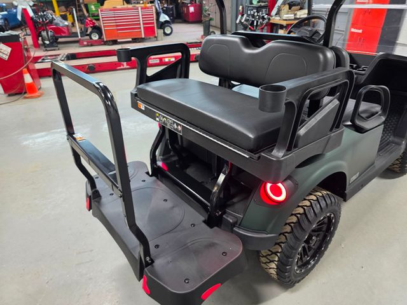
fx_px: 270
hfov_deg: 73.9
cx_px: 204
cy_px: 152
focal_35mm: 23
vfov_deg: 58.9
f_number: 1.7
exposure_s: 1/120
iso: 250
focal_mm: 6.3
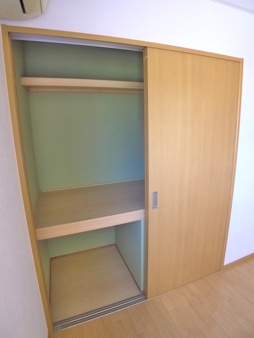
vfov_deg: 71.6
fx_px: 235
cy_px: 169
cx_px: 127
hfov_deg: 56.8
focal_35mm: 24
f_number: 2
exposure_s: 1/40
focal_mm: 5.1
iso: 400
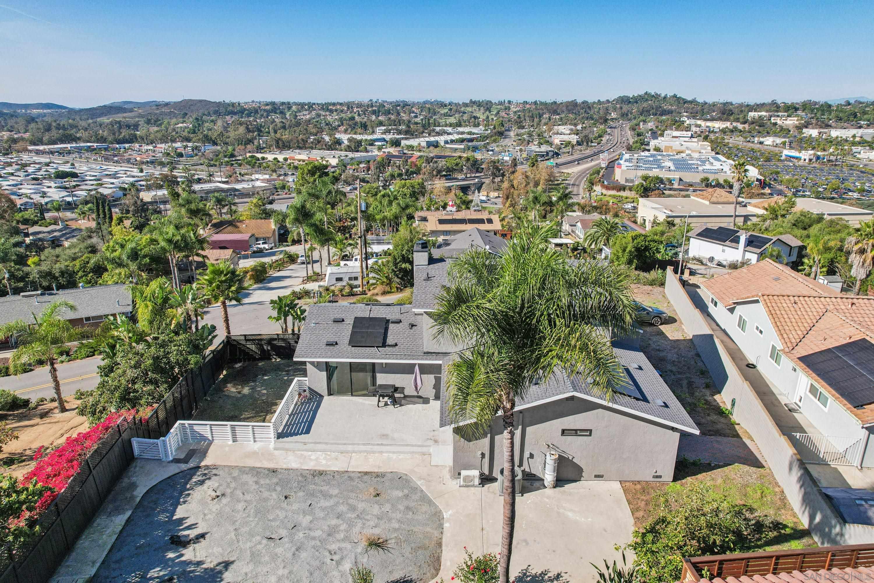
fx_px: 534
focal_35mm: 22
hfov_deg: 78.6
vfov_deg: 57.2
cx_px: 437
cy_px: 292
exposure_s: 1/2000
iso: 130
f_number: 2.8
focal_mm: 8.4
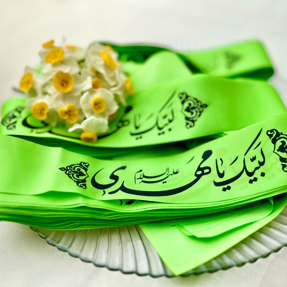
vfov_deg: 52.5
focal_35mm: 31
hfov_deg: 52.5
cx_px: 130
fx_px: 291
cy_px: 144
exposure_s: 1/1511
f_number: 1.5
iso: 50
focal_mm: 5.7
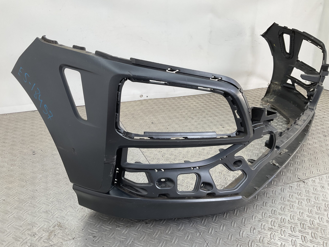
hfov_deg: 61.7
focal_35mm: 29
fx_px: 276
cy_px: 124
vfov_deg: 48.2
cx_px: 164
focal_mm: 3
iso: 20
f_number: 1.8
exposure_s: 1/120
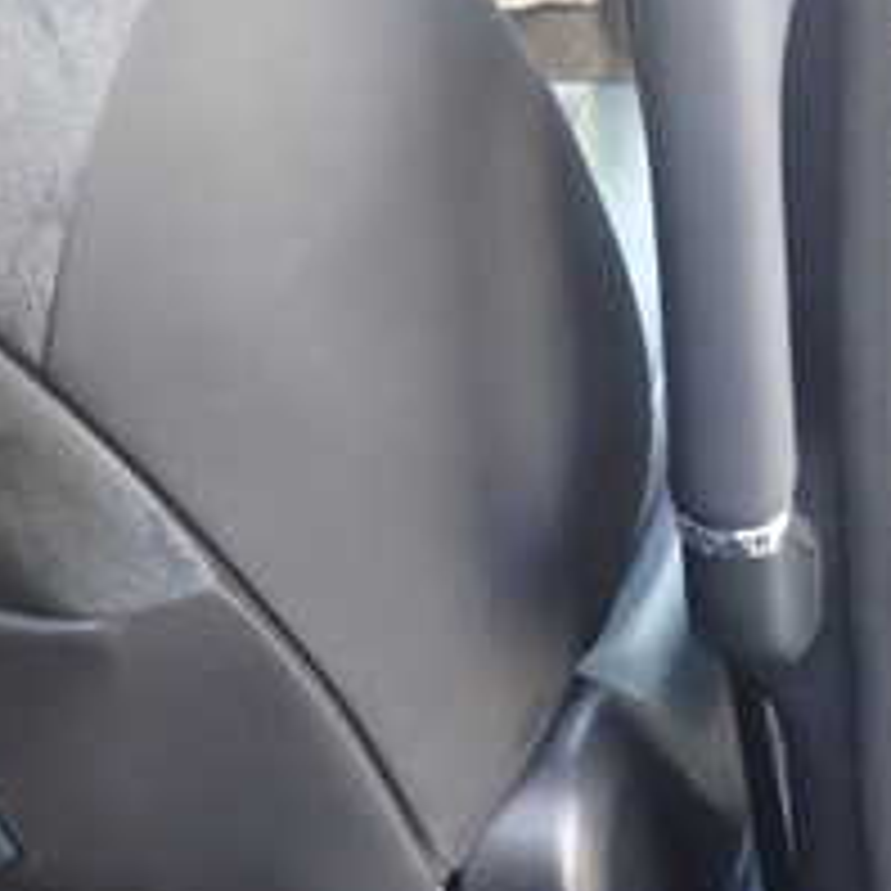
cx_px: -356
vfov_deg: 25.5
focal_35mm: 67
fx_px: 1951
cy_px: 243
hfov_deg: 22.2
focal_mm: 4.5
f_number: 2
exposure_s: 1/30
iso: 320
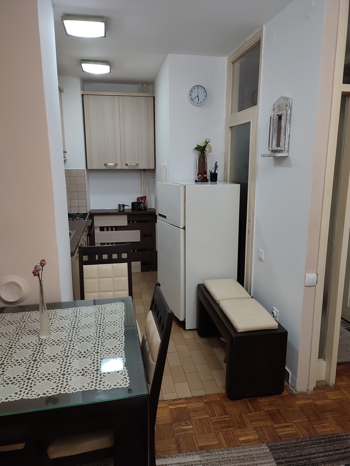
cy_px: 233
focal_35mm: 25
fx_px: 337
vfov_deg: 69.4
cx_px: 175
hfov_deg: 54.9
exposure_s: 1/33
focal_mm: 6.04
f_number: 1.9
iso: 384
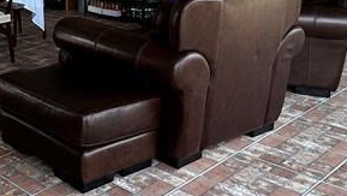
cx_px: -32
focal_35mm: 54
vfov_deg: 20.8
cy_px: -36
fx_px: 497
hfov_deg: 33.6
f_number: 2.2
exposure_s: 1/129
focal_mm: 2.22
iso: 40
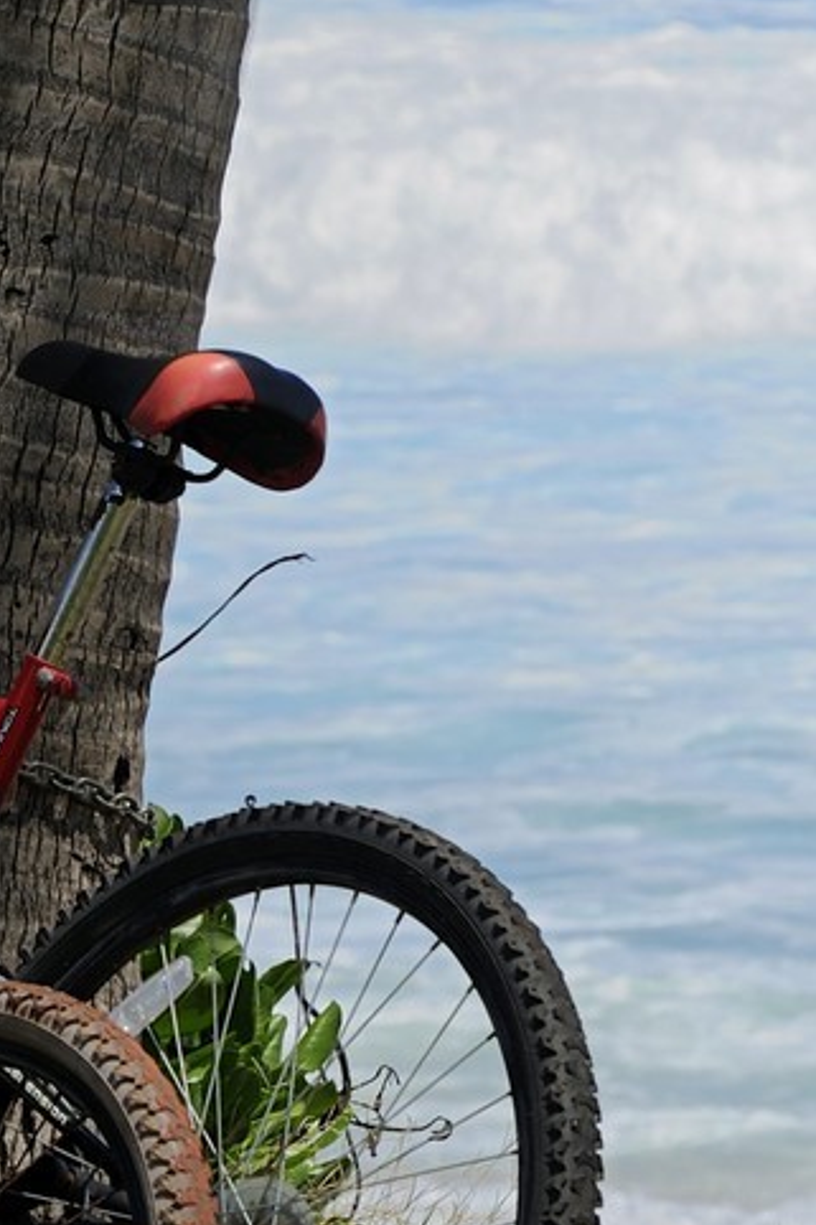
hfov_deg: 3.1
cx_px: -529
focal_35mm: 448
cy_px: -130
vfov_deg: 4.6
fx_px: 15242
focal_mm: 135
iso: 200
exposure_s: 1/400
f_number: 10
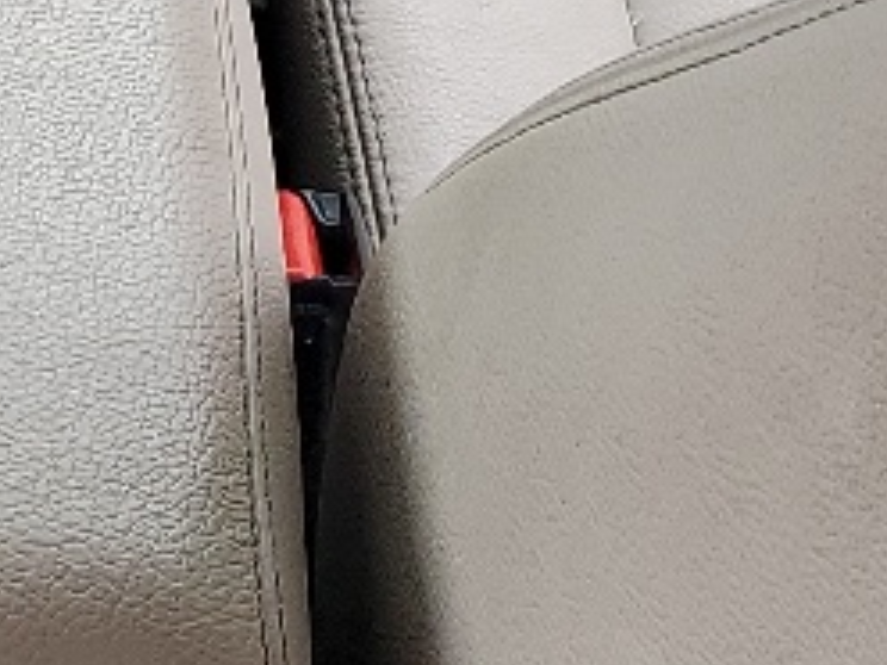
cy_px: -726
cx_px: -544
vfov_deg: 8.3
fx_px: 4305
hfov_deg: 11.2
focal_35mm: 168
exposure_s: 1/120
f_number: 1.5
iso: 51
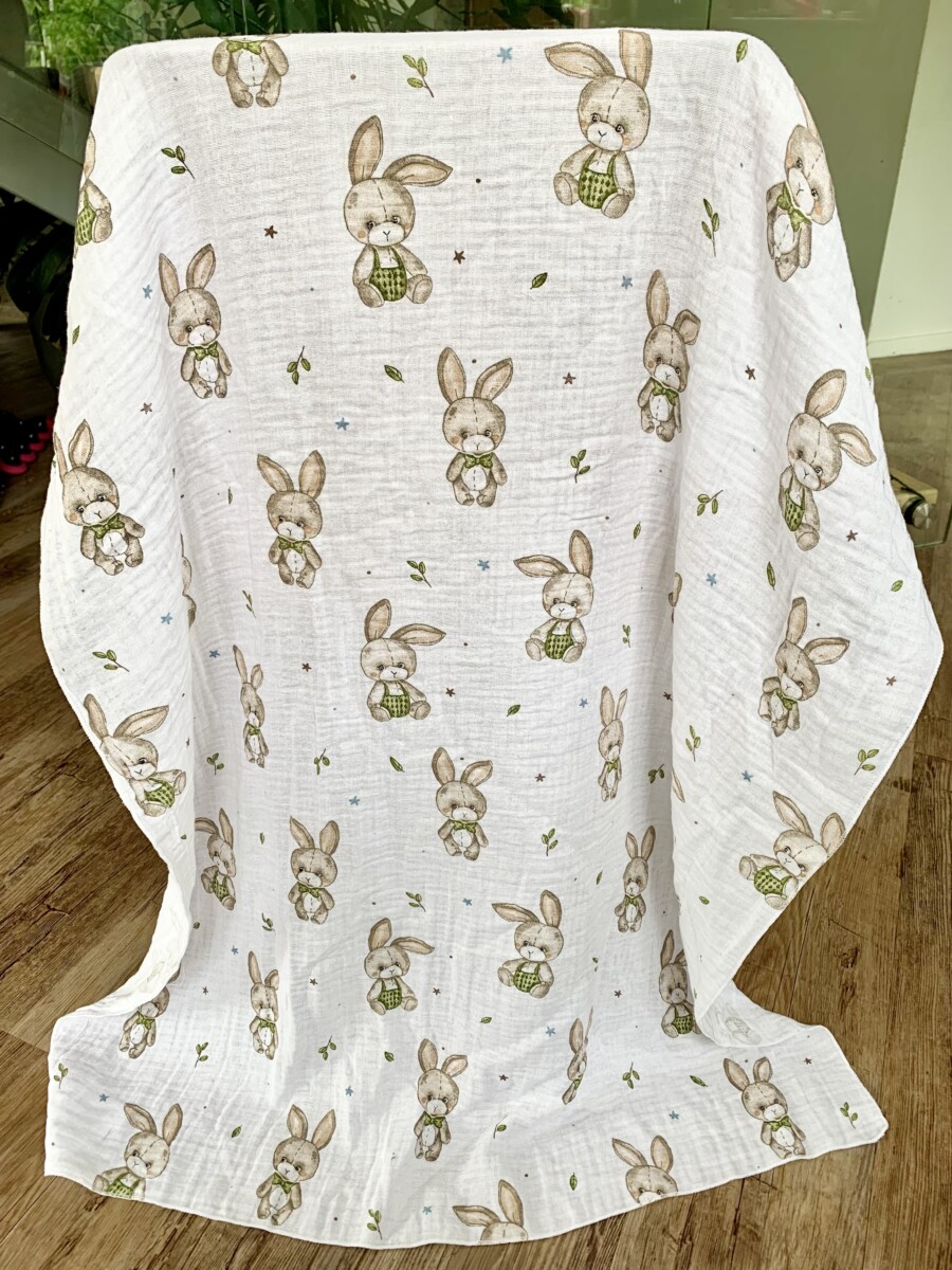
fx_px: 953
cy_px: 635
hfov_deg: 53.1
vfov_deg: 67.3
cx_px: 476
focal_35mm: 26
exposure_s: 1/121
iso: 40
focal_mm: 4.25
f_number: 1.8
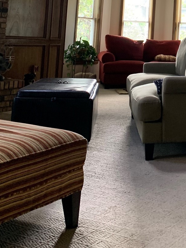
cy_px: -6
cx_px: 209
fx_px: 444
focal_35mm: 62
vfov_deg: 29.0
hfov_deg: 22.2
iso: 200
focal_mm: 4.25
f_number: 1.8
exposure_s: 1/60
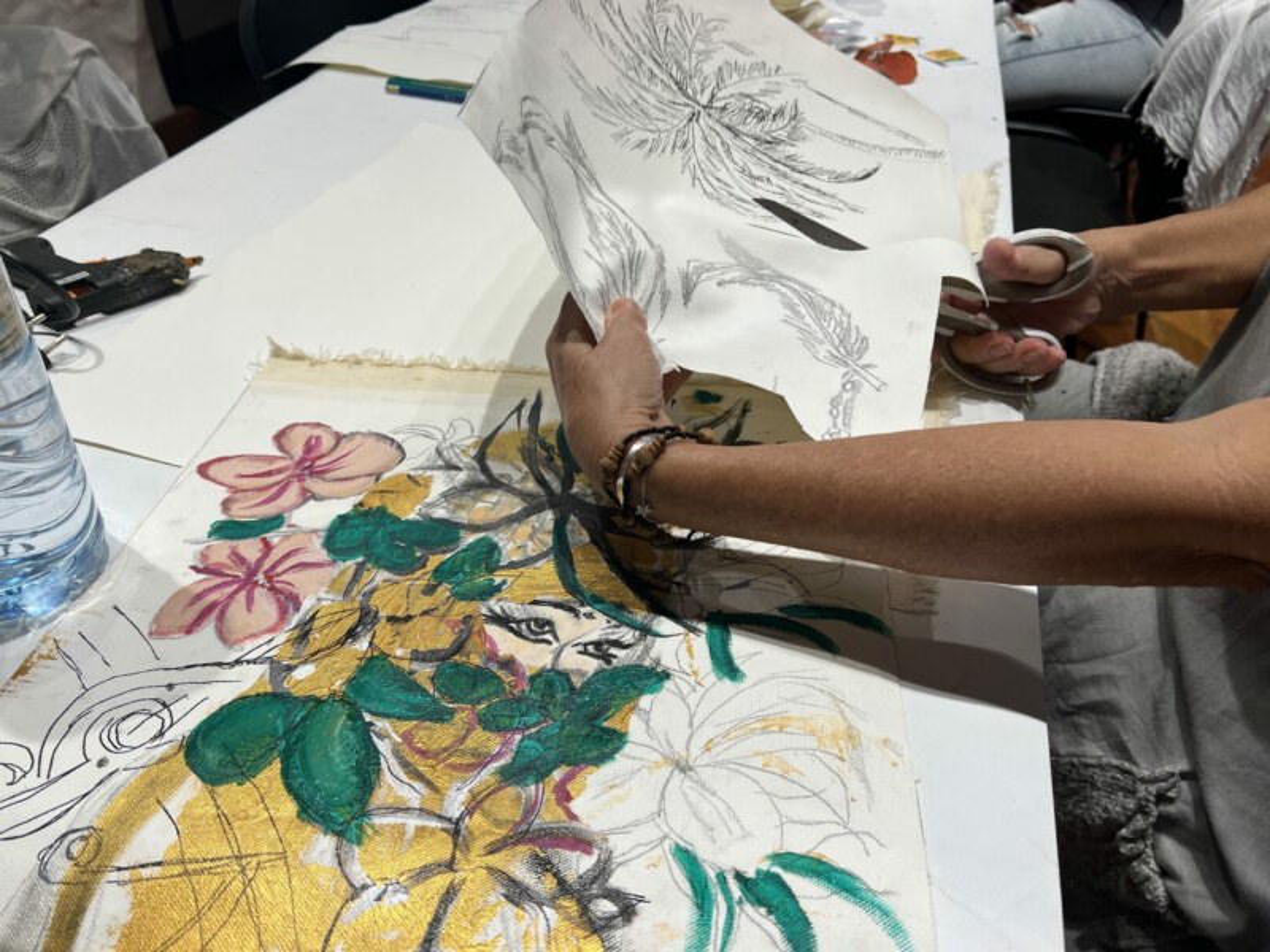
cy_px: 476
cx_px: 635
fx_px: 954
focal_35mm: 26
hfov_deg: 67.3
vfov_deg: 53.1
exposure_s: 1/177
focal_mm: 5.7
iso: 40
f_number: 1.5
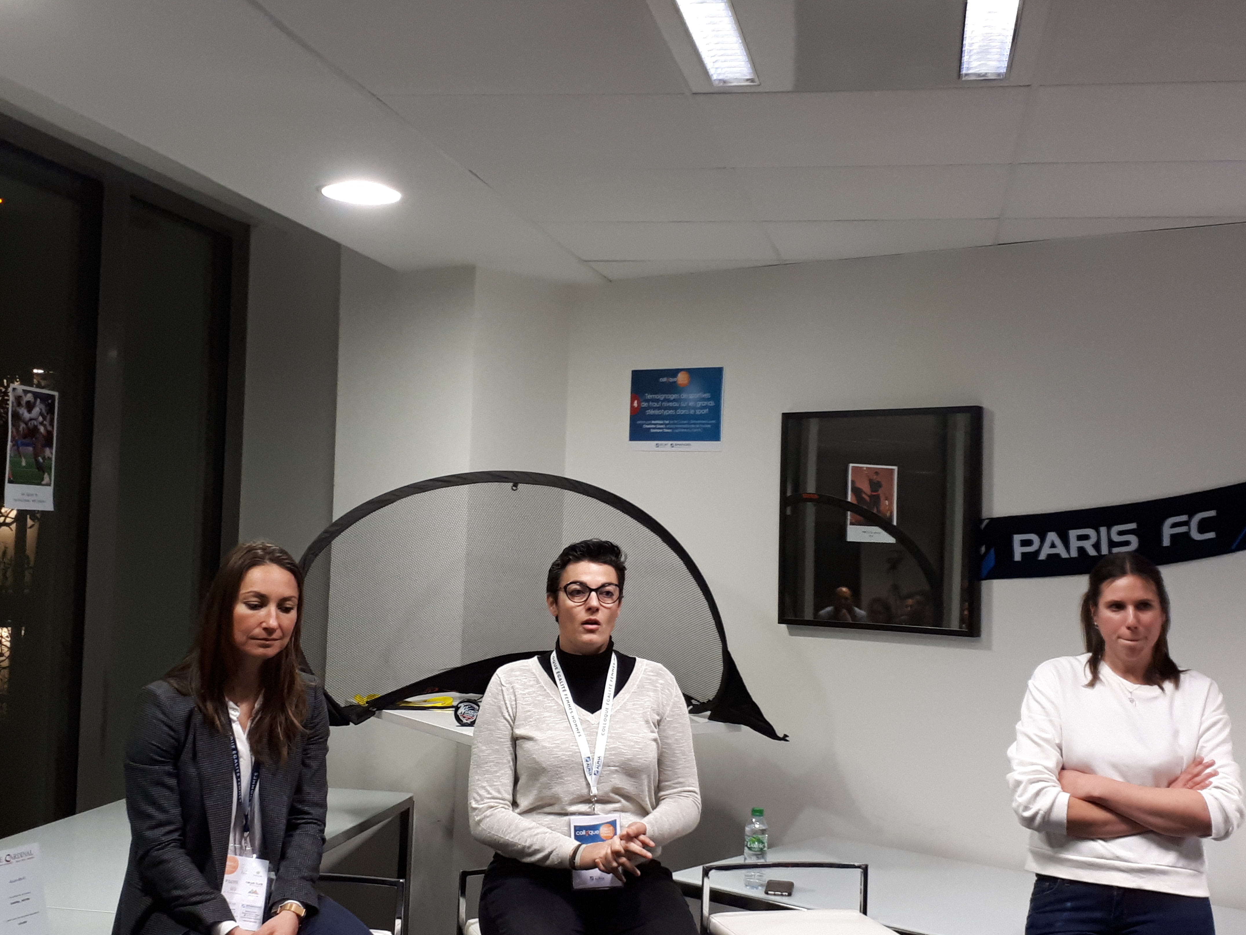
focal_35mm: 29
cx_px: 664
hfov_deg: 61.6
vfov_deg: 48.2
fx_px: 1044
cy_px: 481
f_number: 1.9
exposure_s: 1/17
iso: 160
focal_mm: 3.6
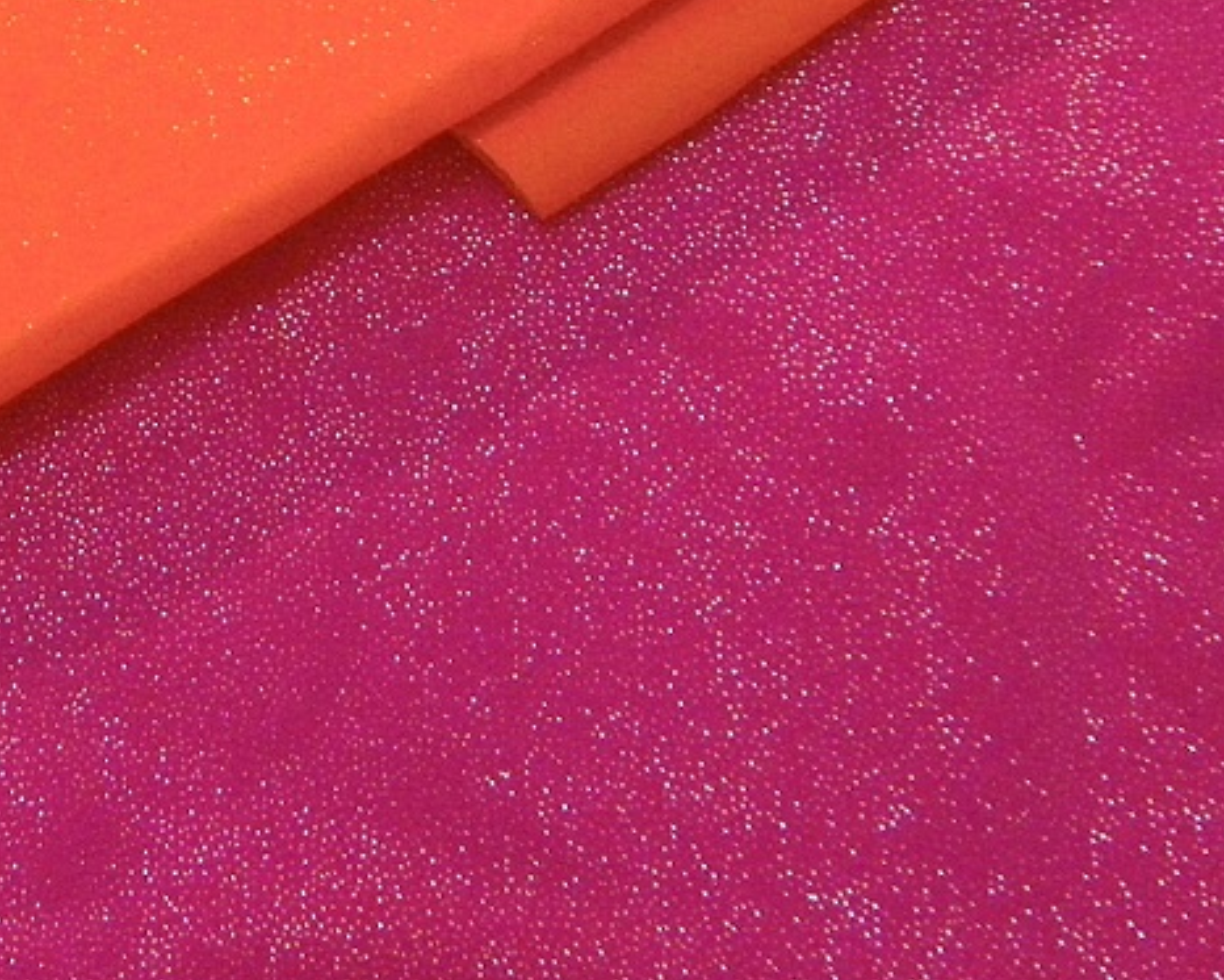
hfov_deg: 19.3
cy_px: -166
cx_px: -357
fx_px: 3333
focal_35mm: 92
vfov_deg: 16.1
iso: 400
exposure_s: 1/60
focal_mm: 4.9
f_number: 2.6
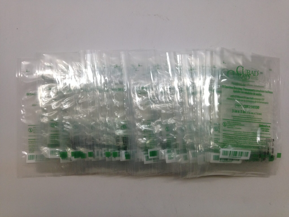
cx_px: 144
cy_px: 108
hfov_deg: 55.4
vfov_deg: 42.9
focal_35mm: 33
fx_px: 276
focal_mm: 4.12
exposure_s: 1/120
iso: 80
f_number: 2.4
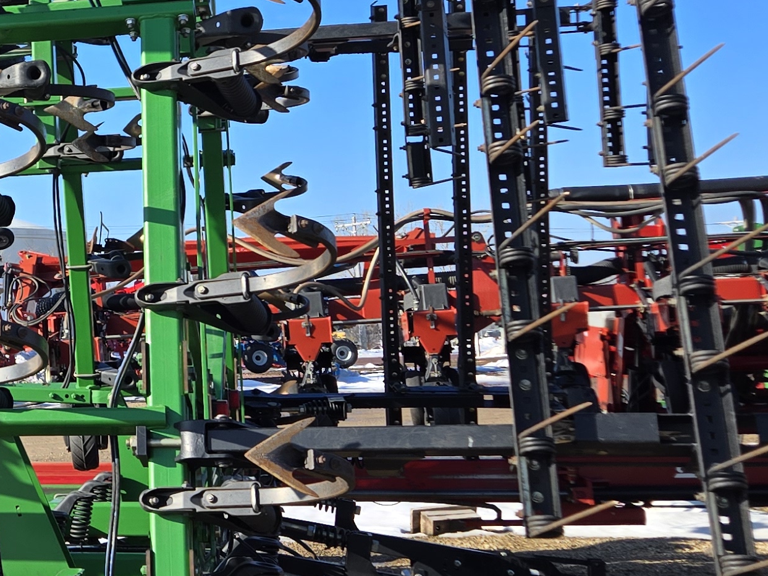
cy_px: 154
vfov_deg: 19.8
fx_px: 1642
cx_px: -112
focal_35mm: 74
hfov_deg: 24.3
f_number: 1.8
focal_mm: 5.4
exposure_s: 1/1307
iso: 25
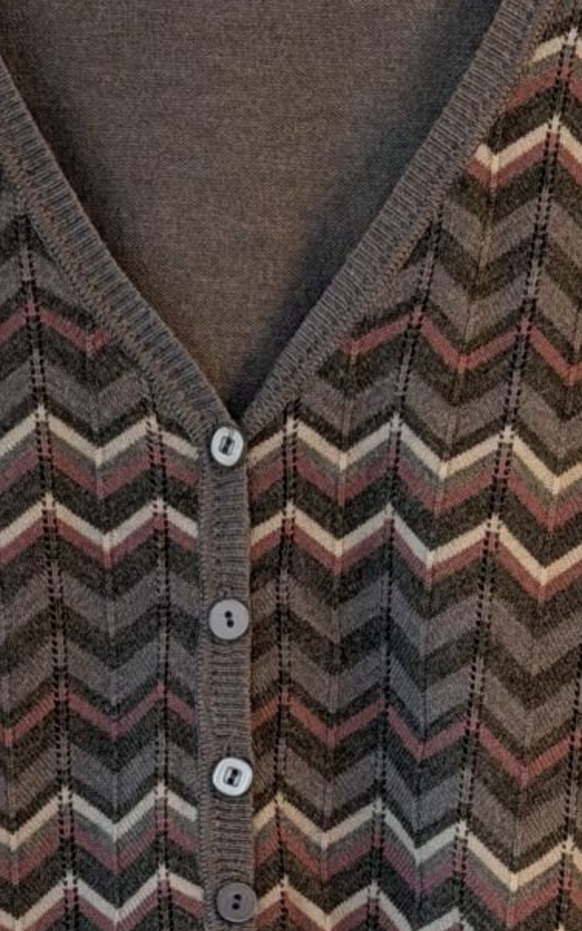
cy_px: 1121
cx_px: 210
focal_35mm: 216
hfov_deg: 6.1
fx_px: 5480
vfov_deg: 9.6
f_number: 1.78
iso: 64
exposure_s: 1/121
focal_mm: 6.76
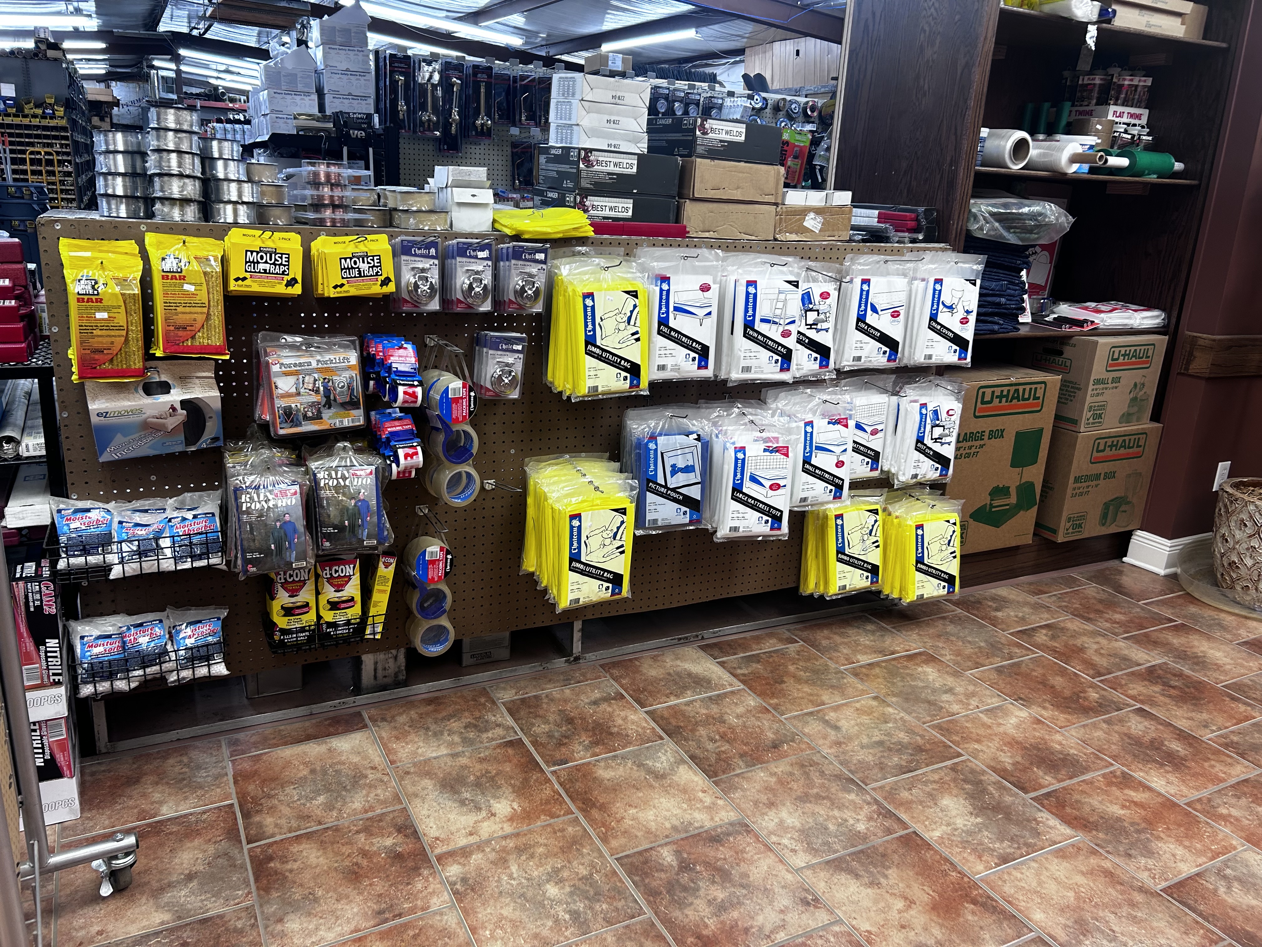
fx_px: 948
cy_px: 474
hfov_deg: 67.3
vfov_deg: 53.1
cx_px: 631
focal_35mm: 26
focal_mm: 5.7
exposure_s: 1/120
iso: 100
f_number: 1.5
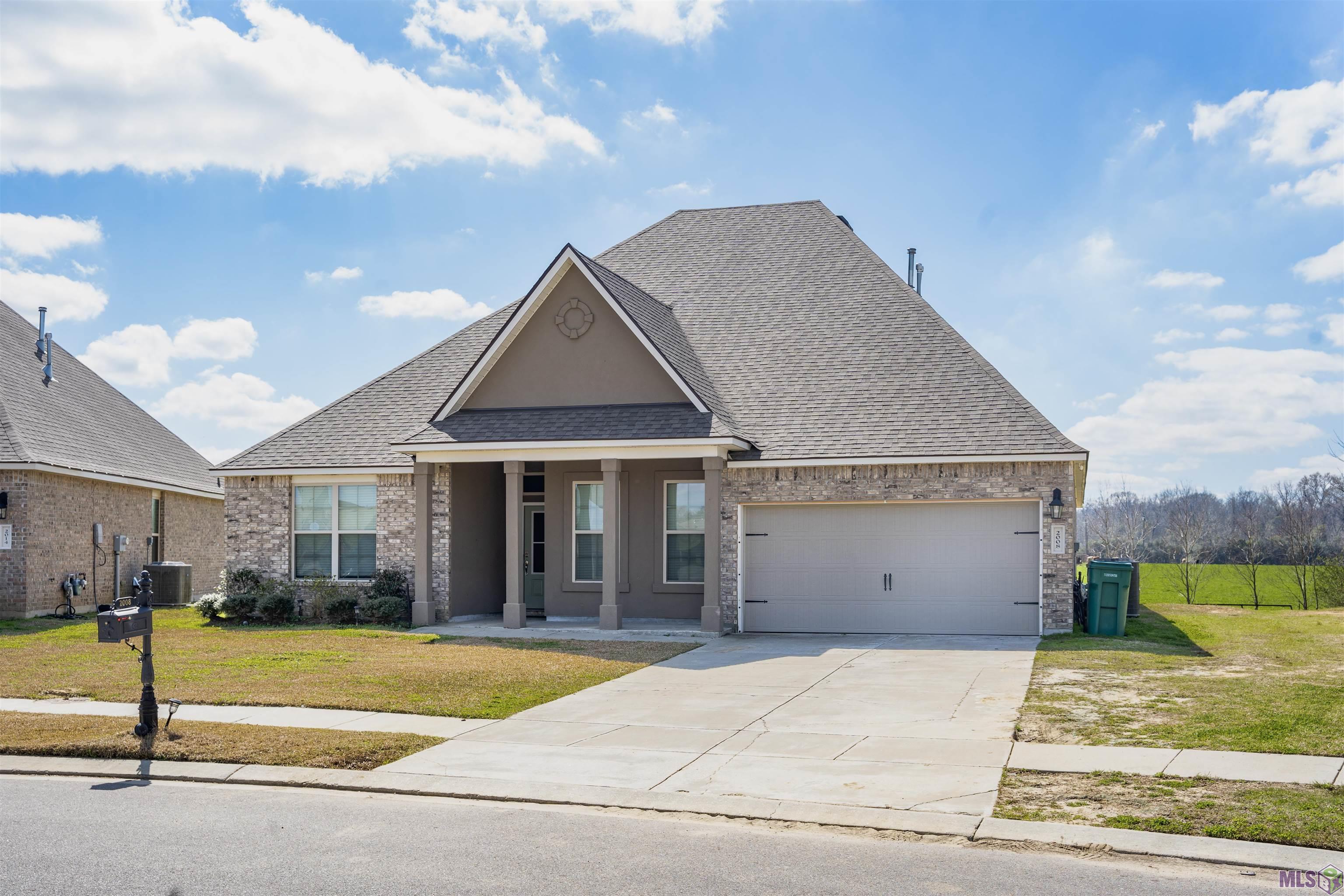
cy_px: 448
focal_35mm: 36
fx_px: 1344
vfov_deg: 36.9
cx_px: 672
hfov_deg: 53.1
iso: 100
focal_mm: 36
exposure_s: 1/125
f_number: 8
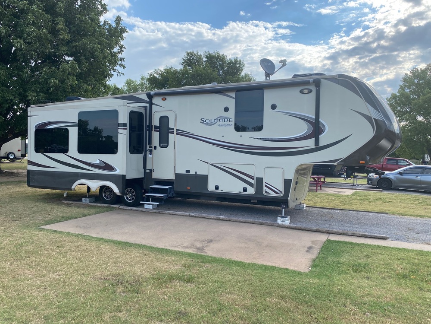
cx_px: 216
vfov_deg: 53.1
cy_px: 162
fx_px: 324
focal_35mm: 26
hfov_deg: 67.3
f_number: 1.8
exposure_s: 1/1346
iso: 32
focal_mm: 4.25
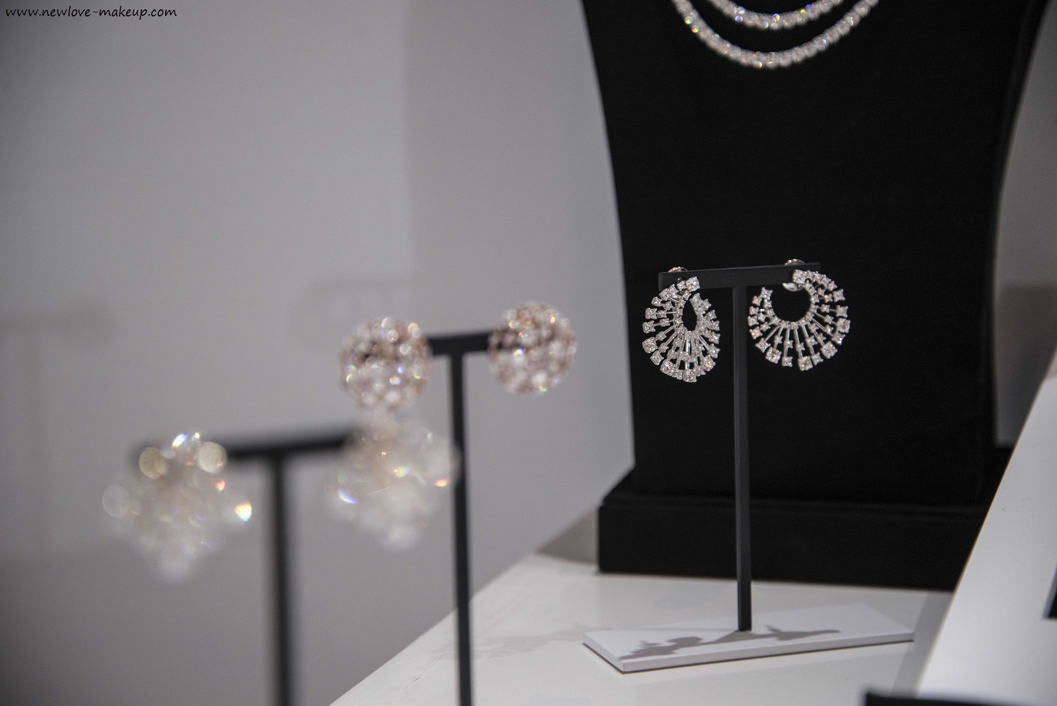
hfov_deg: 23.9
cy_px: 353
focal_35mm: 85
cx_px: 528
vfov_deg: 16.1
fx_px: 2497
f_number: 4.5
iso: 800
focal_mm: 85
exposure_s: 1/60
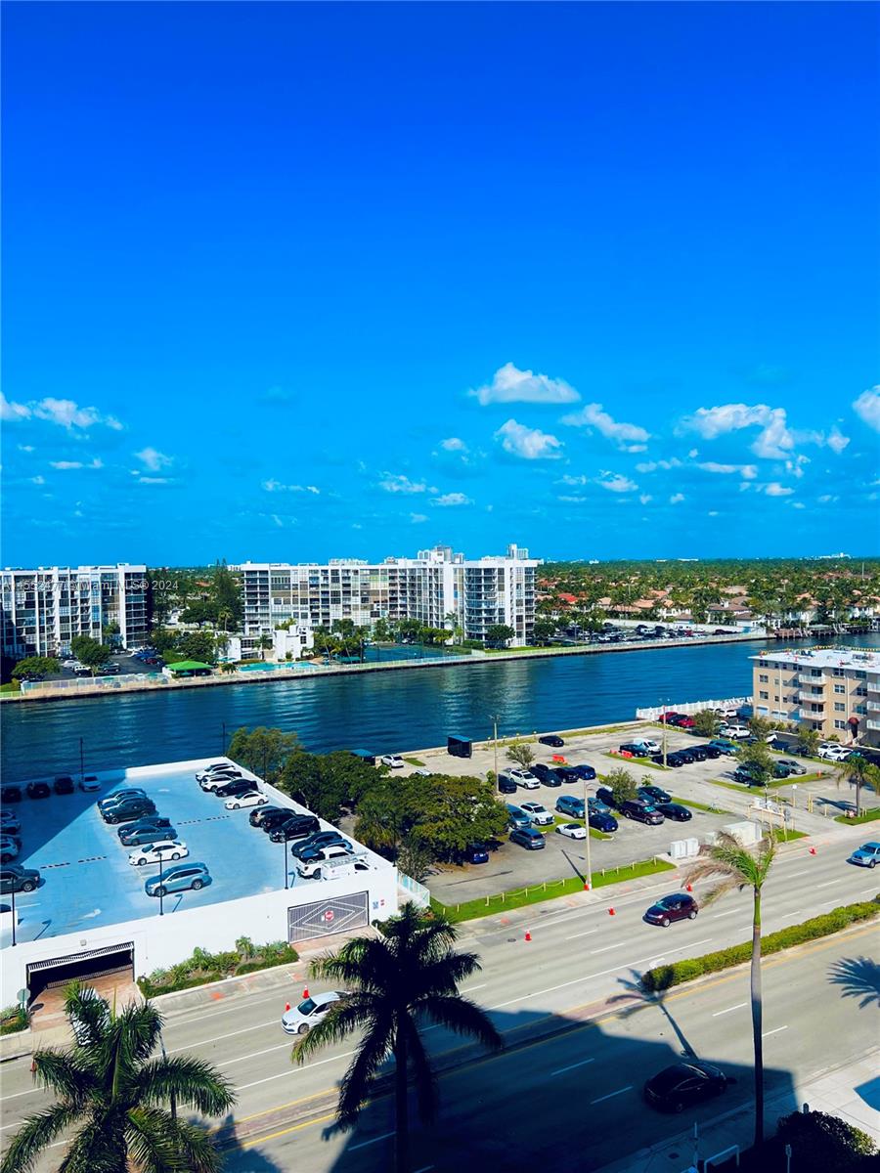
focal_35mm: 26
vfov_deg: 67.3
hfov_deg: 53.1
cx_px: 440
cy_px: 586
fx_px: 881
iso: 50
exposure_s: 1/7463
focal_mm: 5.7
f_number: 1.5
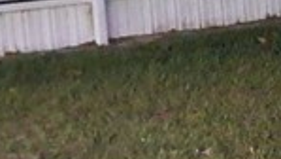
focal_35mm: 202
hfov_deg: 9.1
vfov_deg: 6.0
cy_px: -2
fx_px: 1506
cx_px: 771
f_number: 1.8
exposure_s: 1/8
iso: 1600
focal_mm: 4
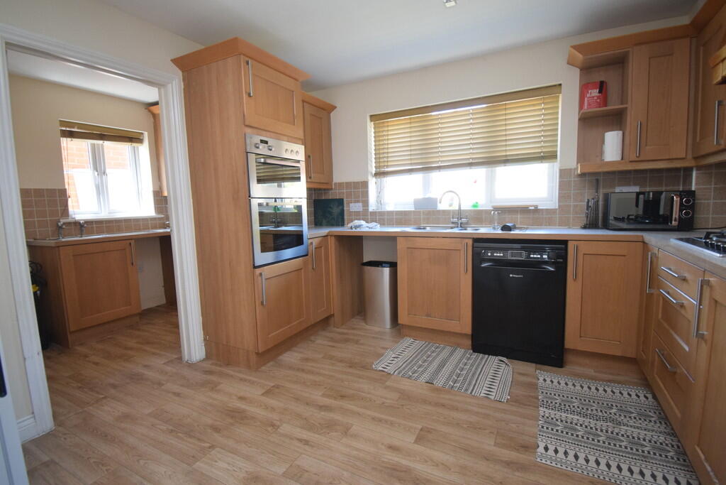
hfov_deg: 95.0
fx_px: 333
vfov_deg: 72.1
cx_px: 363
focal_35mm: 16
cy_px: 242
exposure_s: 1/60
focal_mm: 11
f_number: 4.8
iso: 1600
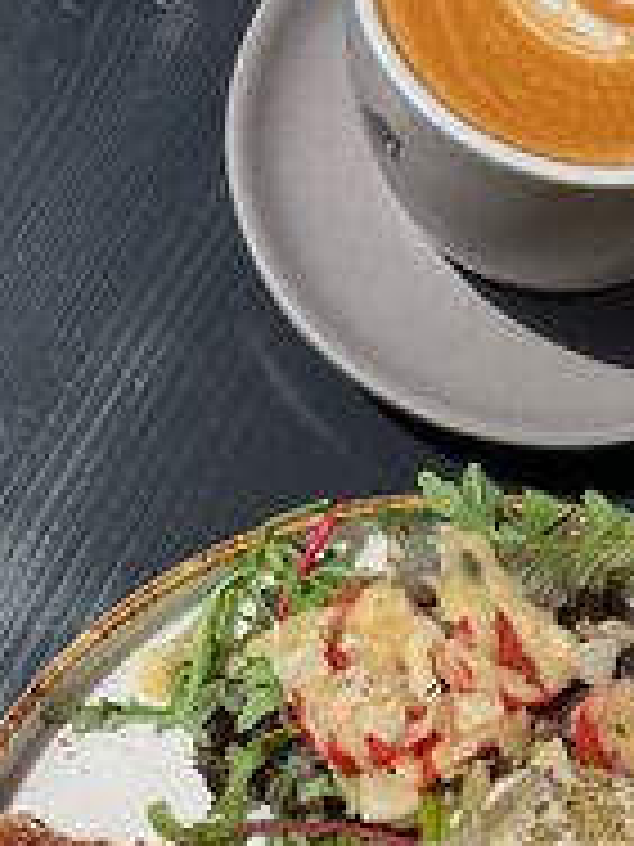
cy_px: 803
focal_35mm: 59
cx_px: 378
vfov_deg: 30.8
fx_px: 1441
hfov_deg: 24.8
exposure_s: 1/8000
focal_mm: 5.7
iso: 50
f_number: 1.5
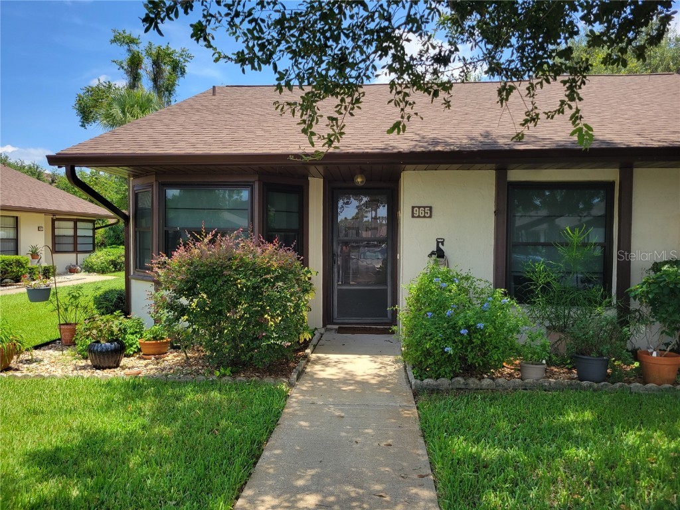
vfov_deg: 53.1
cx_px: 340
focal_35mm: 26
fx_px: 511
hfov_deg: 67.3
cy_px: 255
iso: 40
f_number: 1.8
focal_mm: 5.4
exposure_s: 1/887
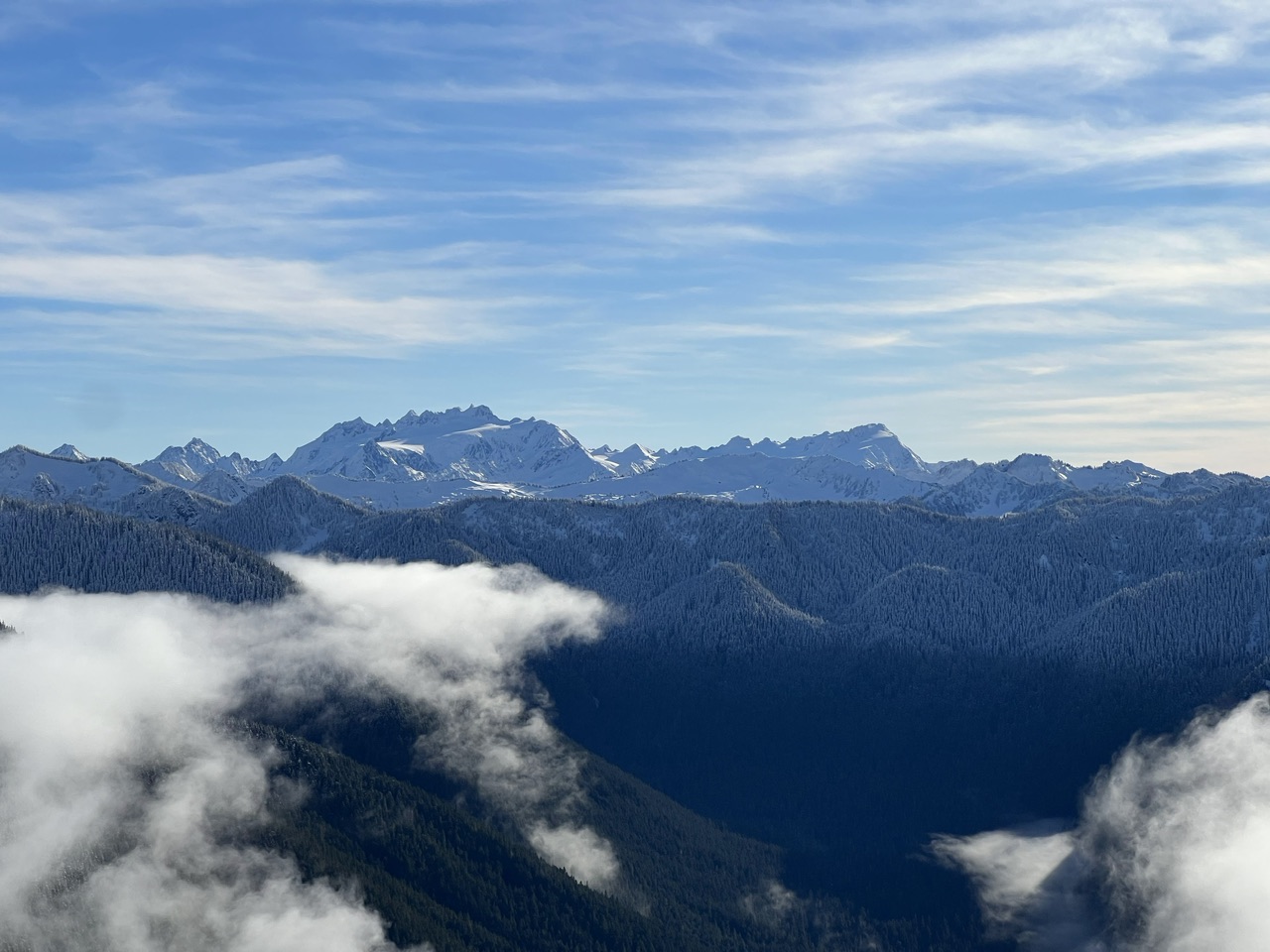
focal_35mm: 77
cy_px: 476
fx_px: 2825
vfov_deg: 19.1
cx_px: 635
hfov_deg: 25.3
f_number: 2.8
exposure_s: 1/2096
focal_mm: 9
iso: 32
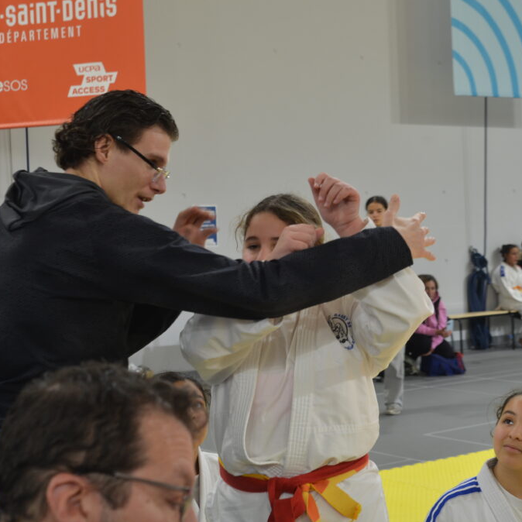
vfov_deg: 25.5
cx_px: 191
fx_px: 1154
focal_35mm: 68
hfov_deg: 25.4
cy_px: 261
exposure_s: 1/80
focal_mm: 35
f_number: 4.5
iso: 400
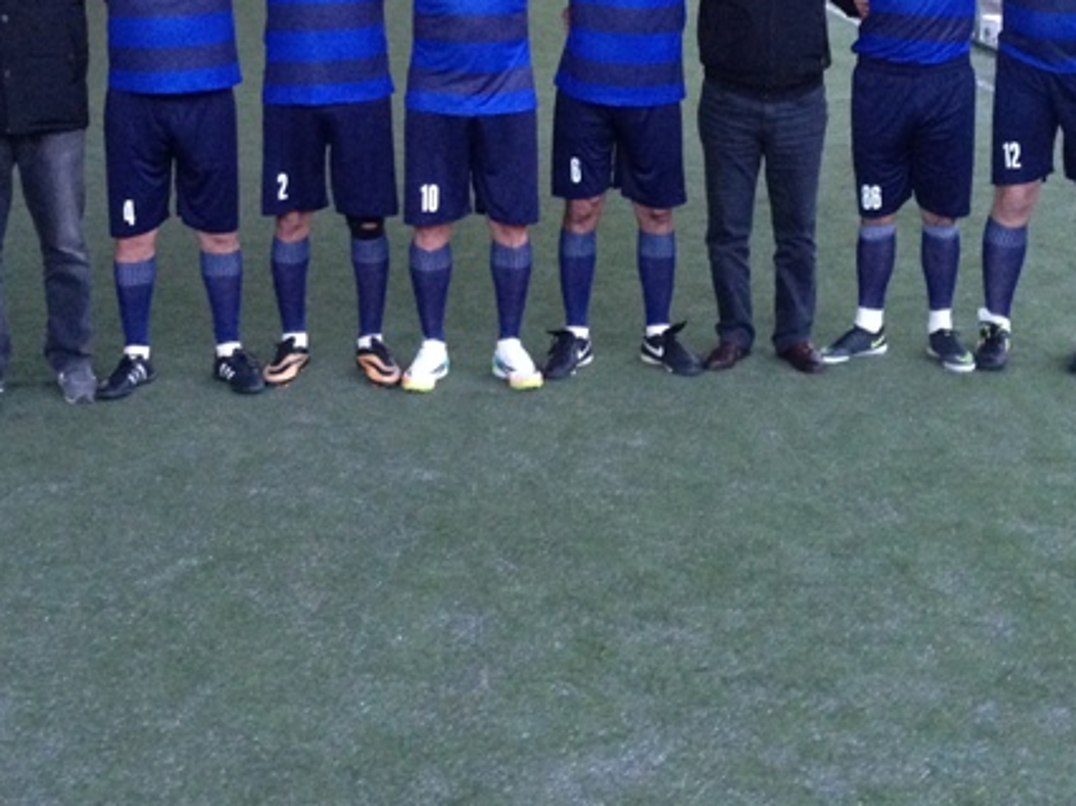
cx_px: 475
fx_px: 1926
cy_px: 114
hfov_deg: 31.2
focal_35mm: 62
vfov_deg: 23.1
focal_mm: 4.12
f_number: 2.4
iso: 320
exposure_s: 1/20
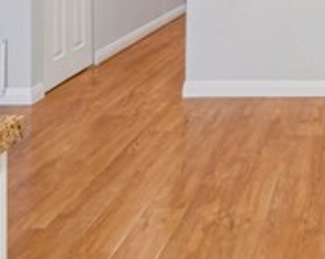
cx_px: 395
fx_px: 471
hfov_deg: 31.6
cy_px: -62
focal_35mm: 49
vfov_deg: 26.8
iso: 400
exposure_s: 1/15
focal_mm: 14
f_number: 9
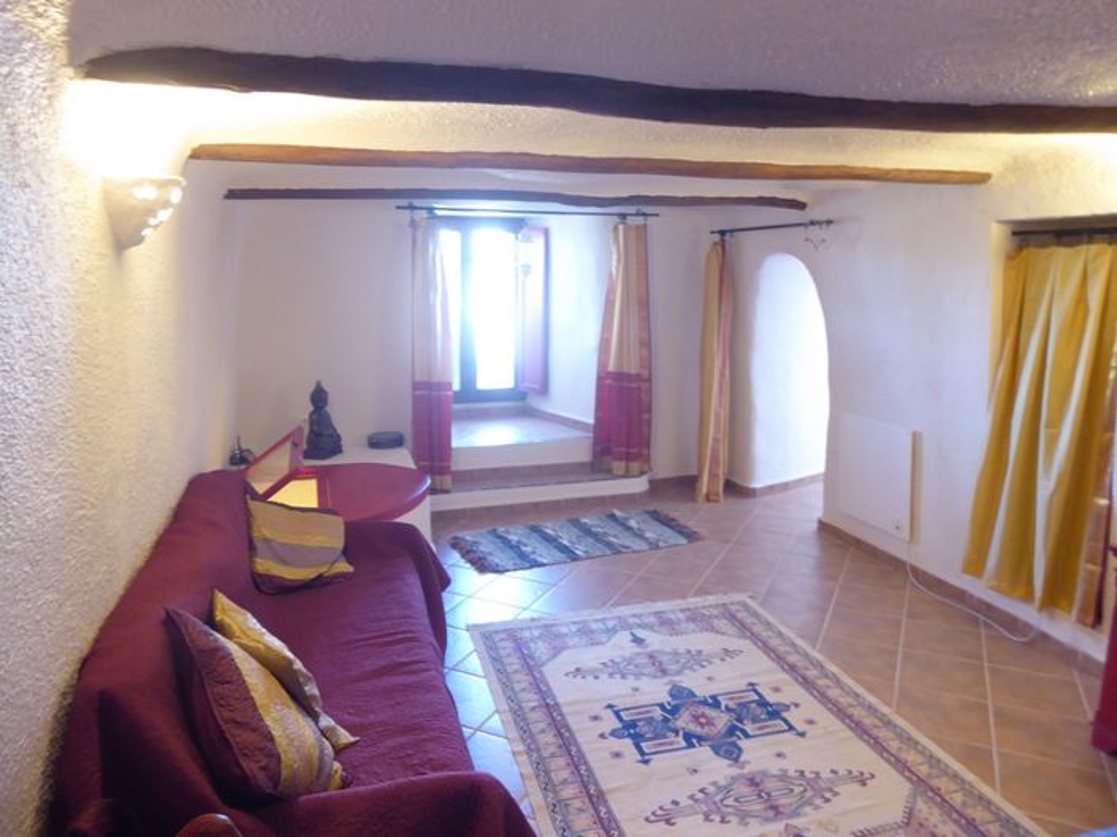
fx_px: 806
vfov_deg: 54.8
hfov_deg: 69.4
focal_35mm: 25
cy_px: 418
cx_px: 558
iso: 400
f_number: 3.3
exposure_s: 1/5
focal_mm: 4.3
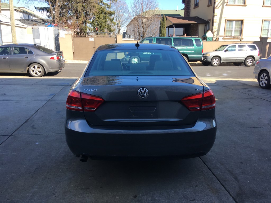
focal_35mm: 29
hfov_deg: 61.7
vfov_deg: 48.2
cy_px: 102
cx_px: 136
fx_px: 227
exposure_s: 1/475
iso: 25
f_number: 2.2
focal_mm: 4.15
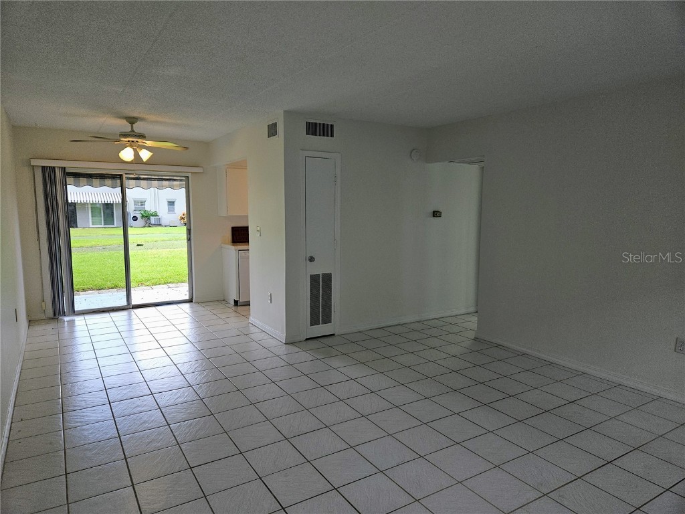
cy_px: 257
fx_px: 455
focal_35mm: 23
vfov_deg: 58.9
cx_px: 342
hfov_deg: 73.9
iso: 40
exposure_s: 1/120
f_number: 1.8
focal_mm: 5.4
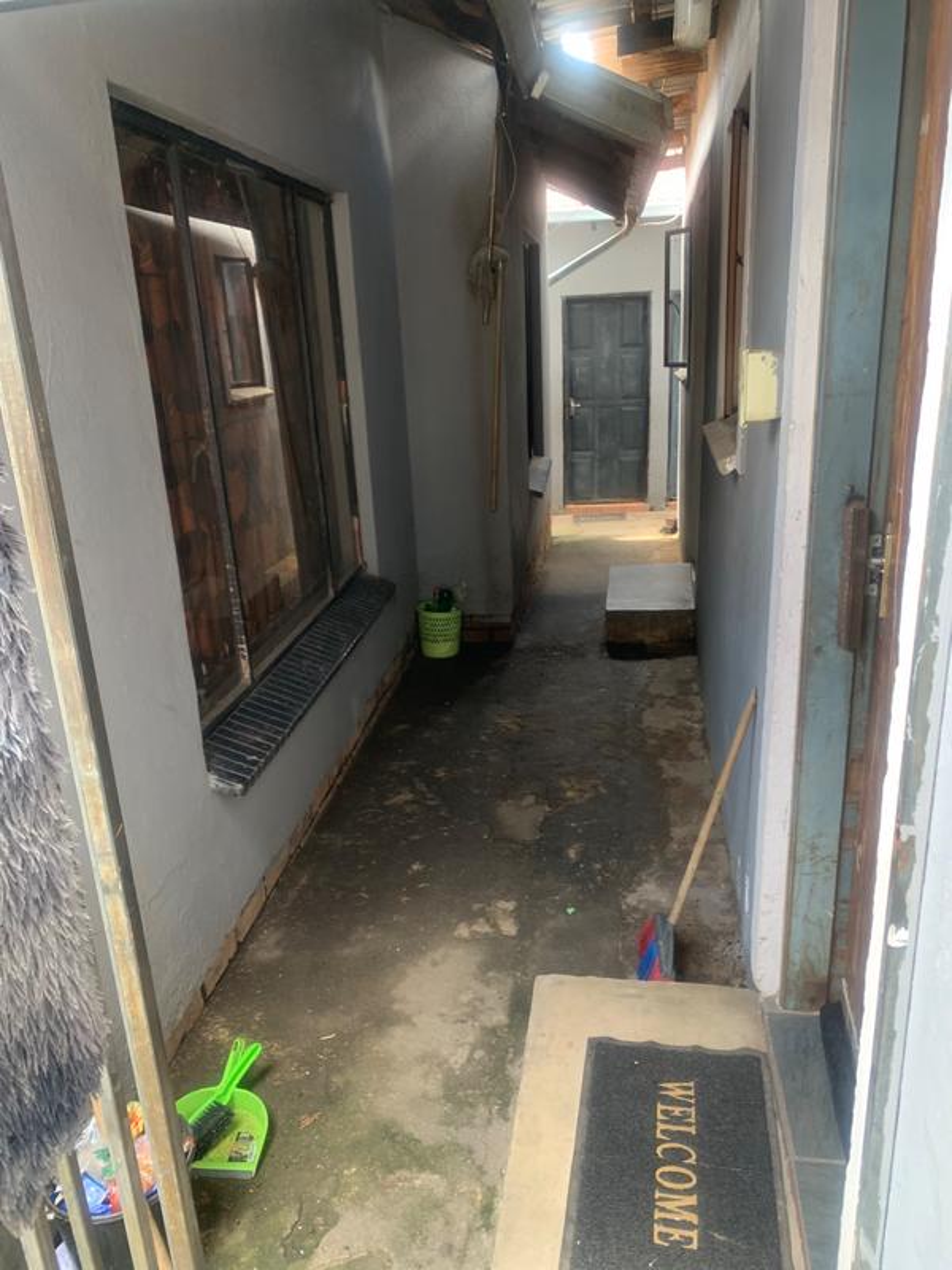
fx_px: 953
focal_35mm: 26
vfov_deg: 67.3
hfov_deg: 53.1
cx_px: 476
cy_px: 635
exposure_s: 1/60
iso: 100
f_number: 1.8
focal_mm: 4.25
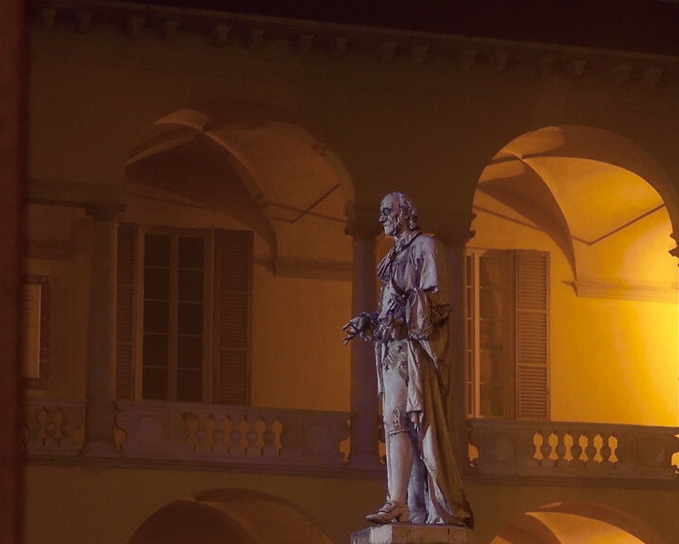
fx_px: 2191
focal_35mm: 109
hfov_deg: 17.6
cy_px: 435
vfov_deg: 14.1
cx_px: 394
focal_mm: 35
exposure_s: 1/10
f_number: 1.8
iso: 200
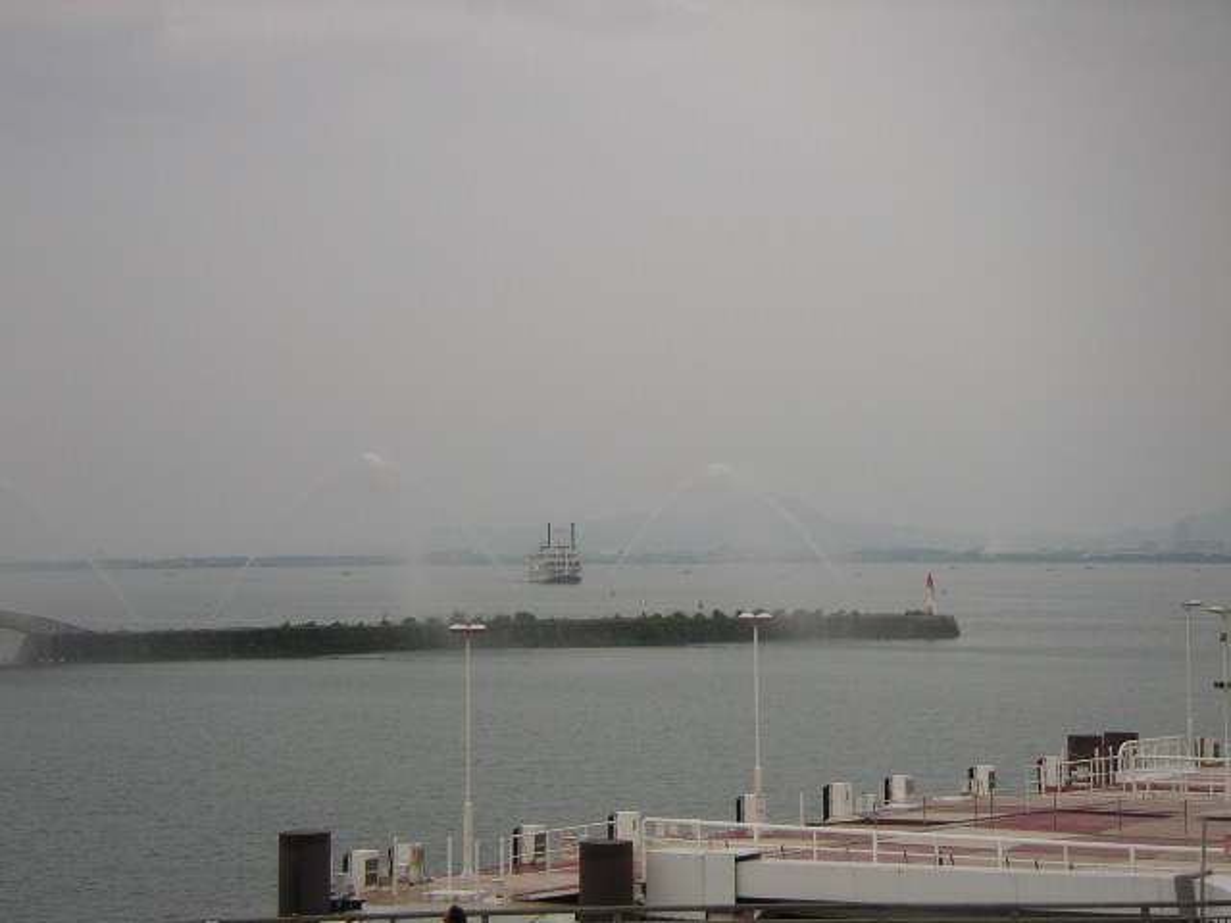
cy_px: 462
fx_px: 3378
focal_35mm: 95
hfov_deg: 20.7
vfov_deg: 15.6
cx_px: 616
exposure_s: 1/400
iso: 50
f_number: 3.8
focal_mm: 14.7
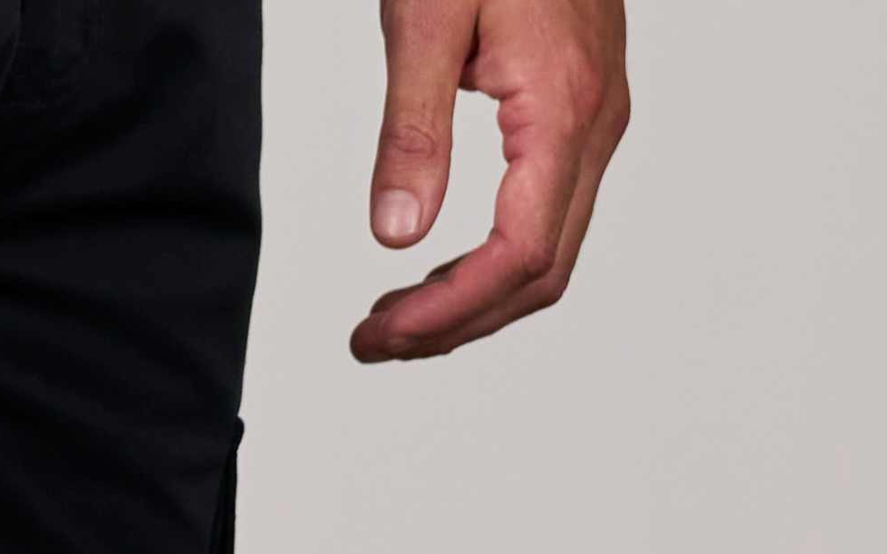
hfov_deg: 4.3
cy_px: 275
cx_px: -454
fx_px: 11724
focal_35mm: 485
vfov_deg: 2.7
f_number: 3.5
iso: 500
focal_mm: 50
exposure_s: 1/160
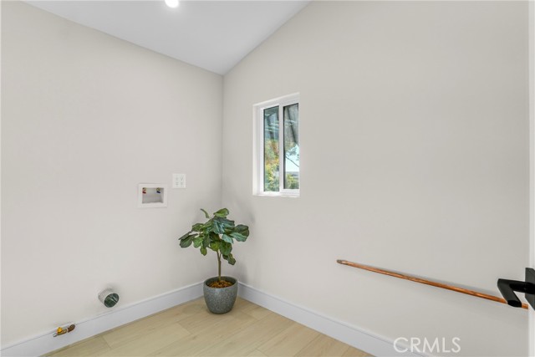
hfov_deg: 100.4
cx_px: 268
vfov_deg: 77.4
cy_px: 178
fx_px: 223
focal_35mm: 15
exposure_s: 1/30
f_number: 13
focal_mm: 10
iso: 100
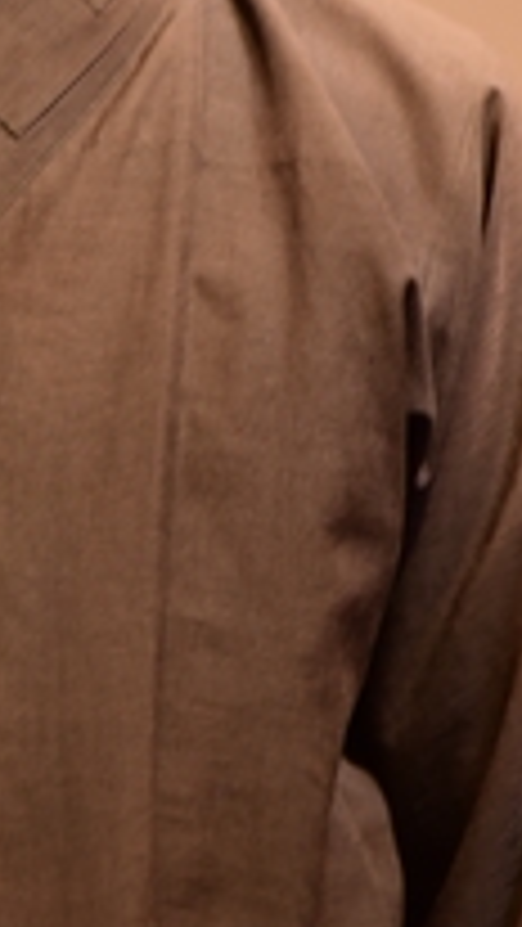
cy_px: -198
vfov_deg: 5.4
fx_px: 9736
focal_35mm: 396
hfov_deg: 3.1
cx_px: -140
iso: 1250
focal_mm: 120
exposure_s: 1/40
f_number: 4.5
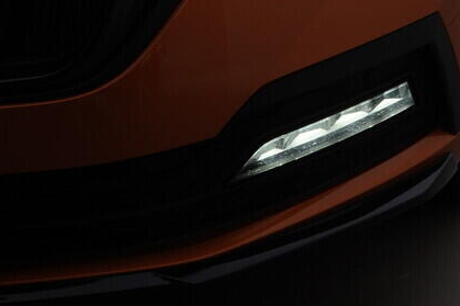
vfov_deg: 15.1
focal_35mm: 88
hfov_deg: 21.8
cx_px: 513
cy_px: -47
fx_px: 1124
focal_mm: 24
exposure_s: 1/160
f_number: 5.6
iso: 125
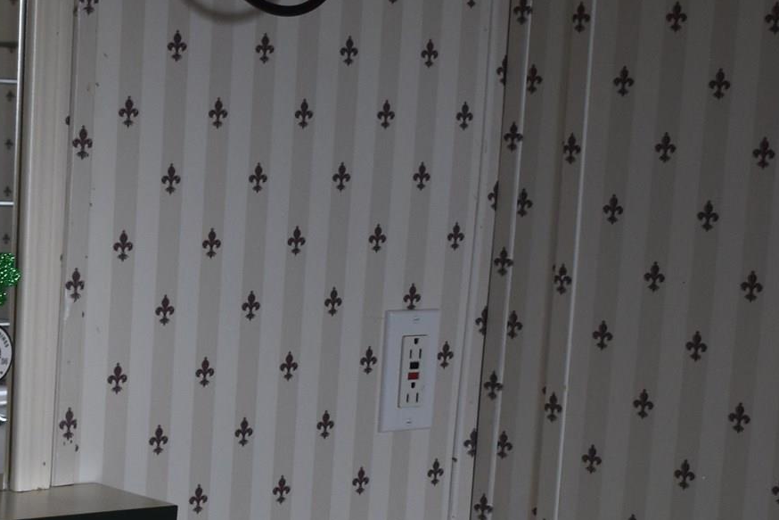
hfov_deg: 17.1
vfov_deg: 11.7
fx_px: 2510
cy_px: 553
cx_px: -83
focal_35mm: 116
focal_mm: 22
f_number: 4
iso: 500
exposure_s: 1/60
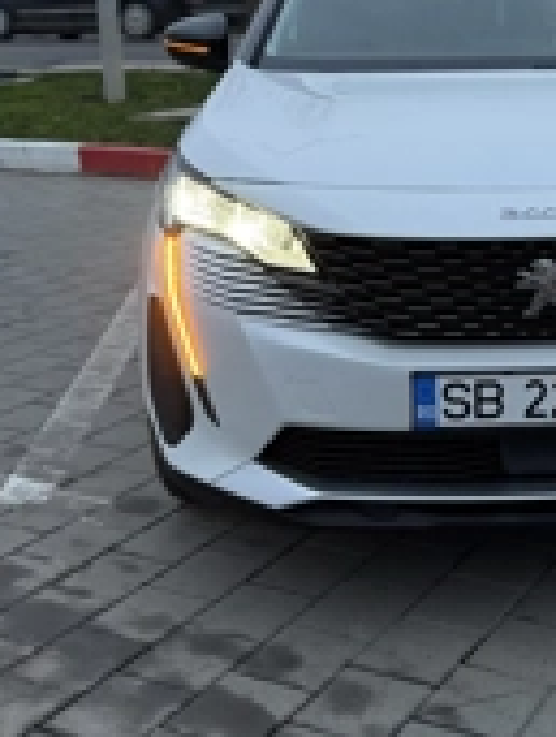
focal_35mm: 56
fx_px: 1195
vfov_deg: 33.7
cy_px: 198
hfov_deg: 25.3
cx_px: 517
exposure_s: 1/110
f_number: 1.78
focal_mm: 6.76
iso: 200
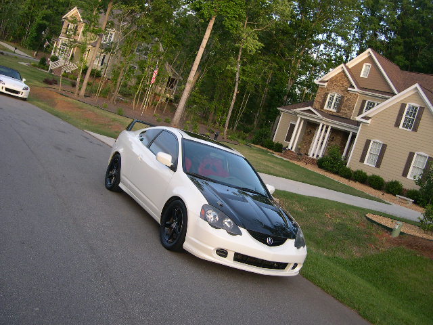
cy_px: 162
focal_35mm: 38
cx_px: 216
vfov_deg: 37.7
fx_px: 475
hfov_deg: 49.0
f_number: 2.8
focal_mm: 8
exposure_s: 1/159
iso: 100
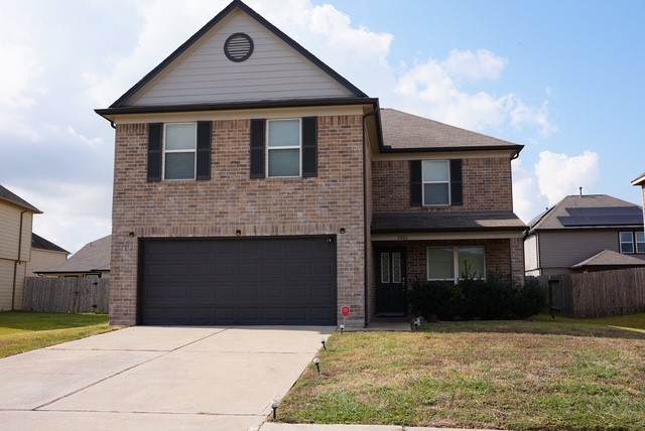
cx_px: 322
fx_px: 640
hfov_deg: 53.5
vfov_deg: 37.2
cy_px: 216
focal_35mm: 36
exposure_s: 1/125
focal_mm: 35.7
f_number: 9
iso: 80
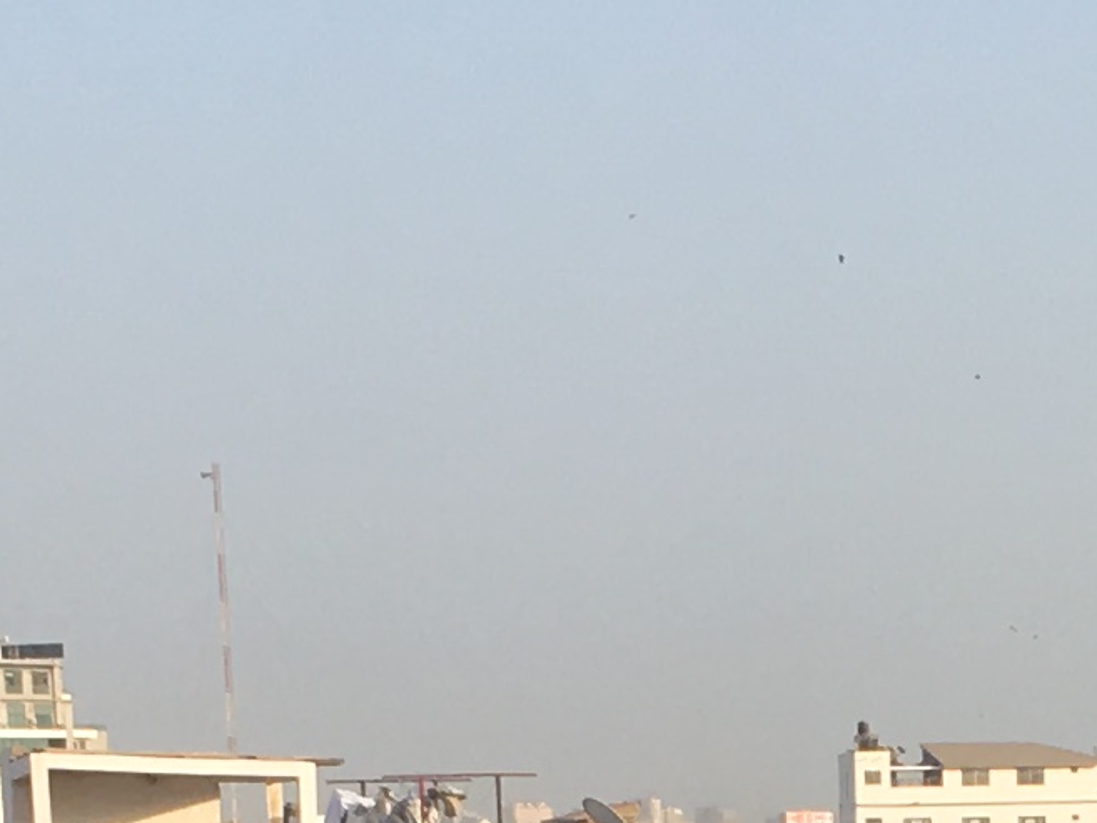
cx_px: 1214
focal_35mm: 178
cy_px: 1816
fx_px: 5642
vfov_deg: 7.9
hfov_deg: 11.0
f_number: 2.2
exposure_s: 1/680
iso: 25
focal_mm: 4.15
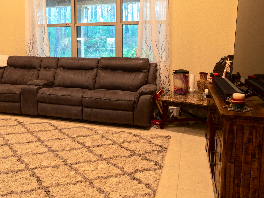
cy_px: 69
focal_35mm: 38
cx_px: 90
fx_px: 290
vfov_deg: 37.4
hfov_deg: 48.2
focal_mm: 12
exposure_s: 1/3
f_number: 5.6
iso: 200
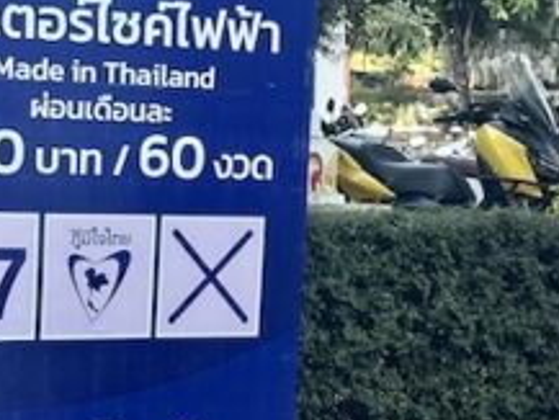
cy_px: 21
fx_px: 2747
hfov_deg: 11.5
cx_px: 559
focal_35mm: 170
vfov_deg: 8.7
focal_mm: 6.86
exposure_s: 1/116
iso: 80
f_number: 1.78
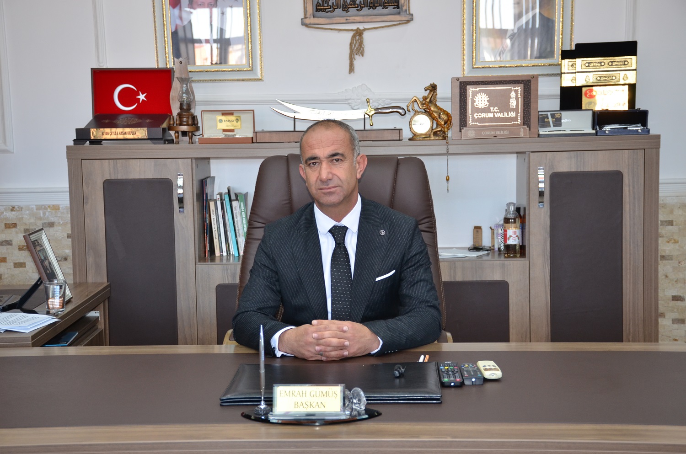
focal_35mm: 63
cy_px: 227
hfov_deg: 32.0
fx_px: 1198
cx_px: 343
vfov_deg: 21.5
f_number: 4.5
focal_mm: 42
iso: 640
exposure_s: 1/60
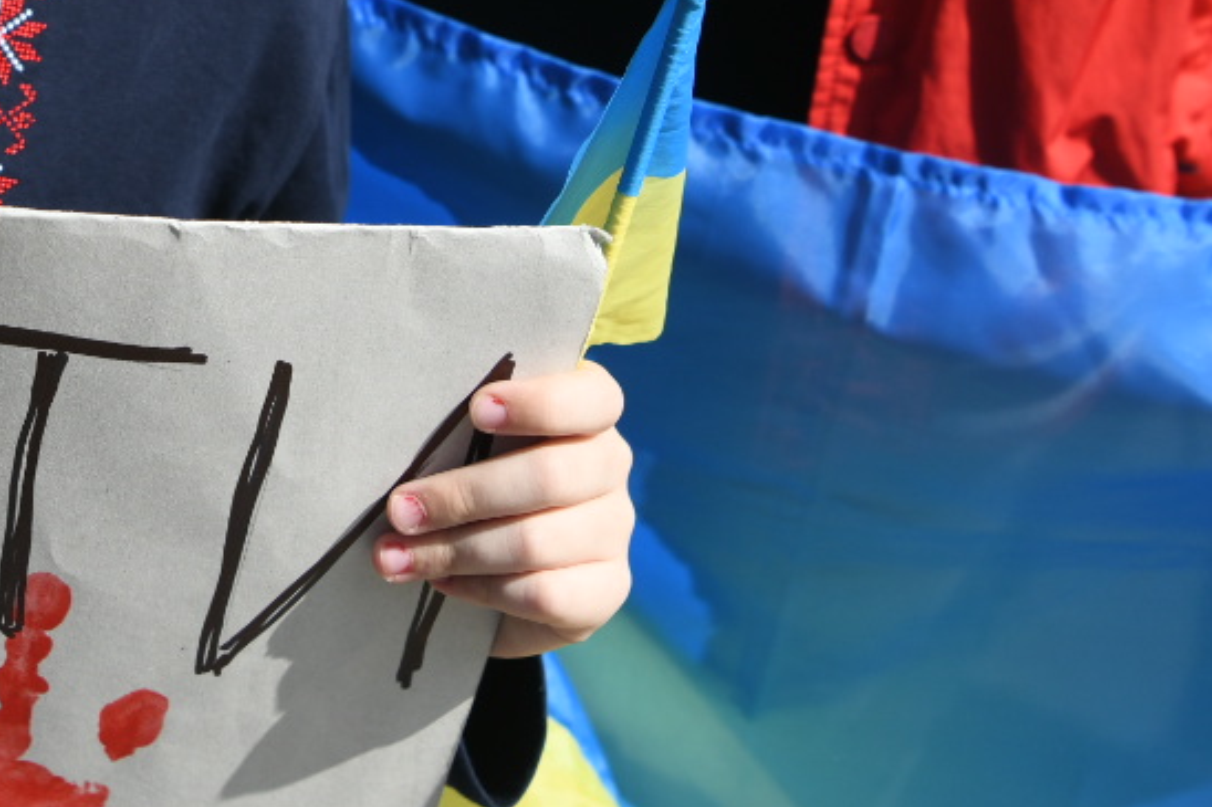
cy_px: 66
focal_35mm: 71
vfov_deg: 18.8
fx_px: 2389
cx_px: 69
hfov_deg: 27.2
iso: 320
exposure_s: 1/4000
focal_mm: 24
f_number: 4
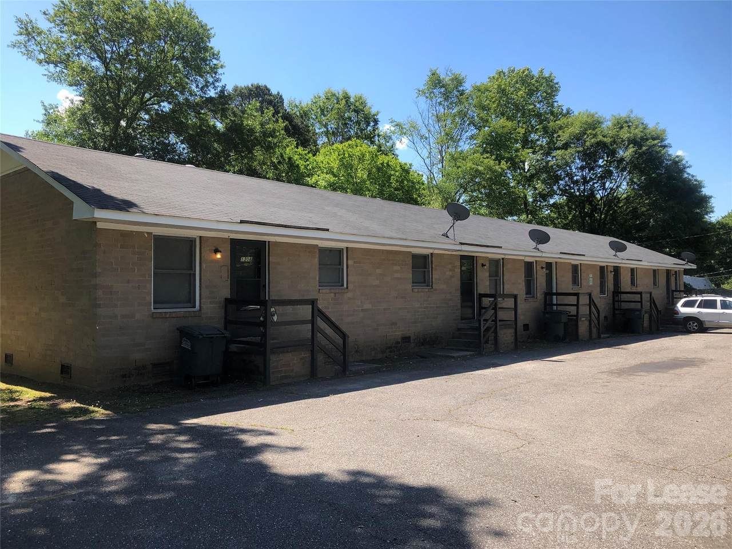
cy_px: 274
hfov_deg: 63.4
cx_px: 366
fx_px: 592
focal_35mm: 28
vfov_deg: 49.7
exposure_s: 1/810
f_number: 1.8
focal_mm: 4
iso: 20
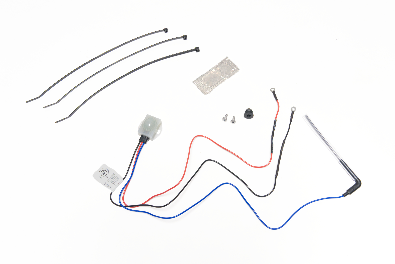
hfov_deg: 54.4
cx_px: 198
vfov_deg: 37.9
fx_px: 384
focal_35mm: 35
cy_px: 132
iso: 800
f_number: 11
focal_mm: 35
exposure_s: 1/10
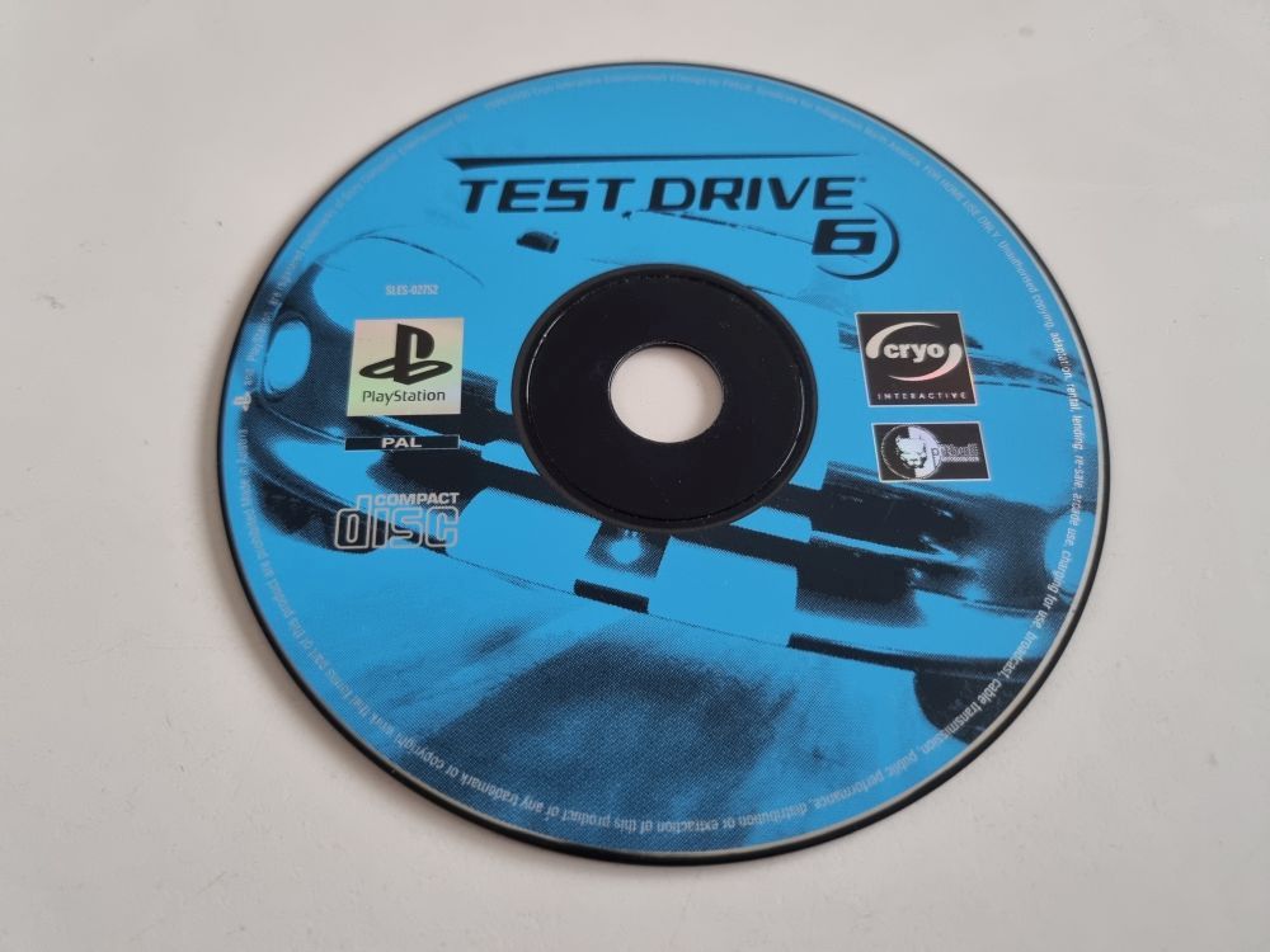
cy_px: 476
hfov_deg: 67.3
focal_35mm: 26
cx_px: 635
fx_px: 954
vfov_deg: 53.1
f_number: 1.8
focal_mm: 5.4
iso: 500
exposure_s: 1/25
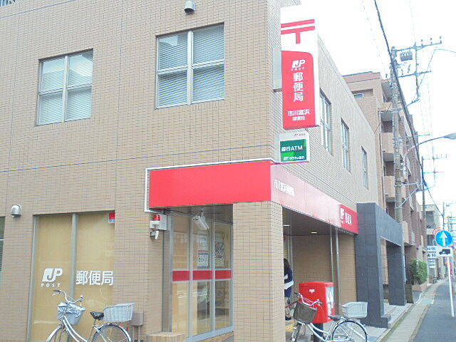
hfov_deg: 49.0
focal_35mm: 38
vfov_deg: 37.7
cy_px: 171
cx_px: 228
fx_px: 501
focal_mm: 6.9
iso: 100
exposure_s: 1/80
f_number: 4.2
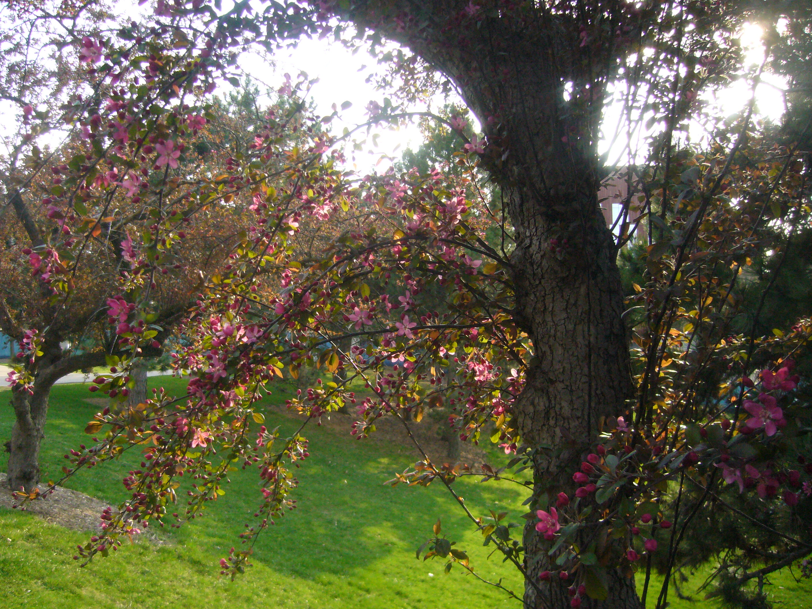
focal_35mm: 35
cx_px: 406
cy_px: 304
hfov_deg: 52.6
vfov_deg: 40.7
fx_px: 821
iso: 200
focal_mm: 5.8
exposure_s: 1/400
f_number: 2.8
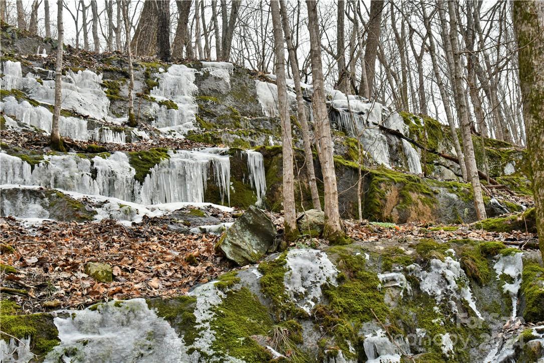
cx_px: 272
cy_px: 182
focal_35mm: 46
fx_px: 695
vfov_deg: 29.3
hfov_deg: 42.7
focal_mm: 46
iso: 1600
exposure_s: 1/200
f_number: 7.1
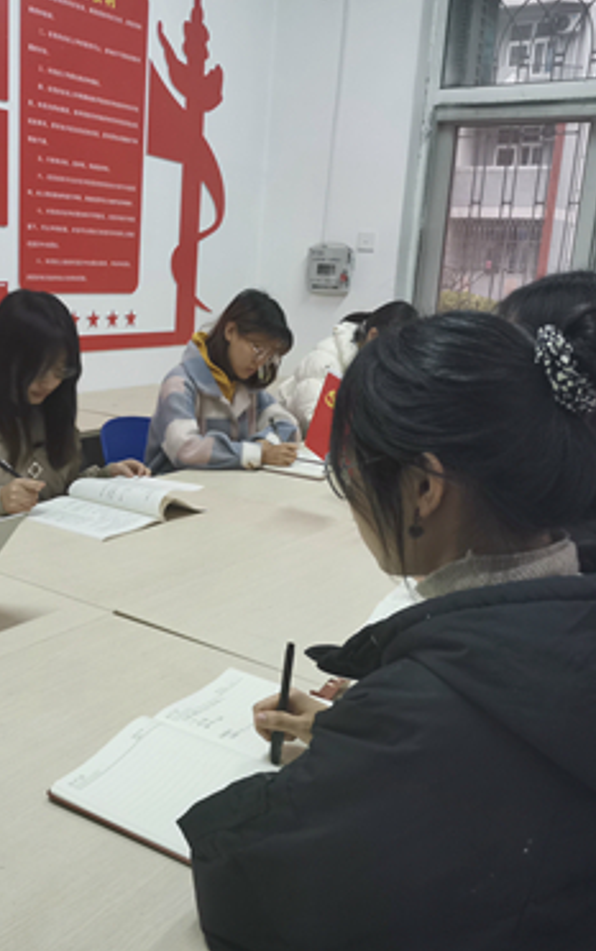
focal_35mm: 37
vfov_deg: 52.7
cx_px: 202
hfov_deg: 34.2
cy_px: 474
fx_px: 960
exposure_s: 1/33.3
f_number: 1.8
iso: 400
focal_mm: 4.75
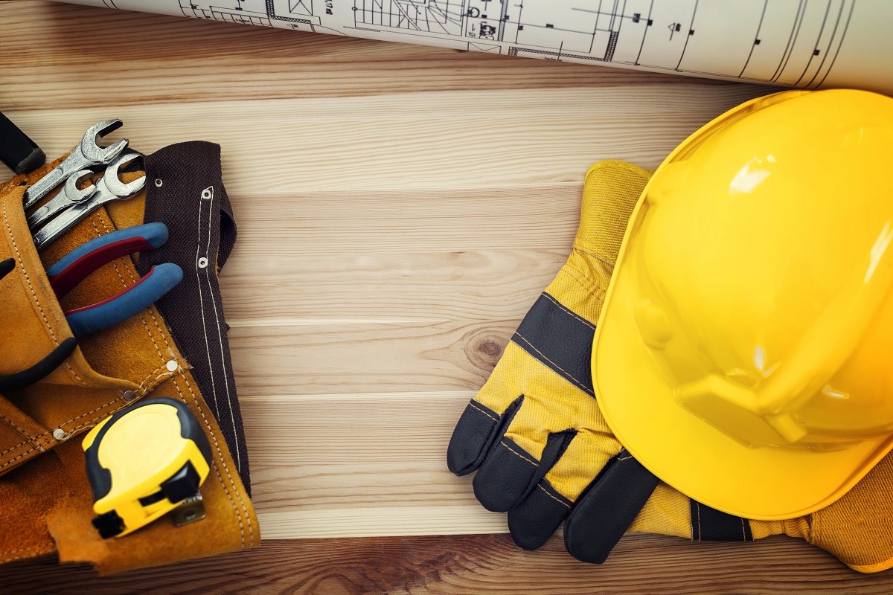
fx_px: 1240
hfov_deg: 39.6
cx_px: 446
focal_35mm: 50
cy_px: 298
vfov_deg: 27.0
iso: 100
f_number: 3.2
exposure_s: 1/200
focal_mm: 50
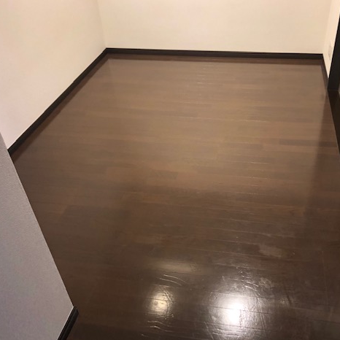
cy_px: 169
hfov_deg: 48.2
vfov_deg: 48.5
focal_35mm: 34
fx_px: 378
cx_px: 201
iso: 640
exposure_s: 1/33
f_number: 1.8
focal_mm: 3.99
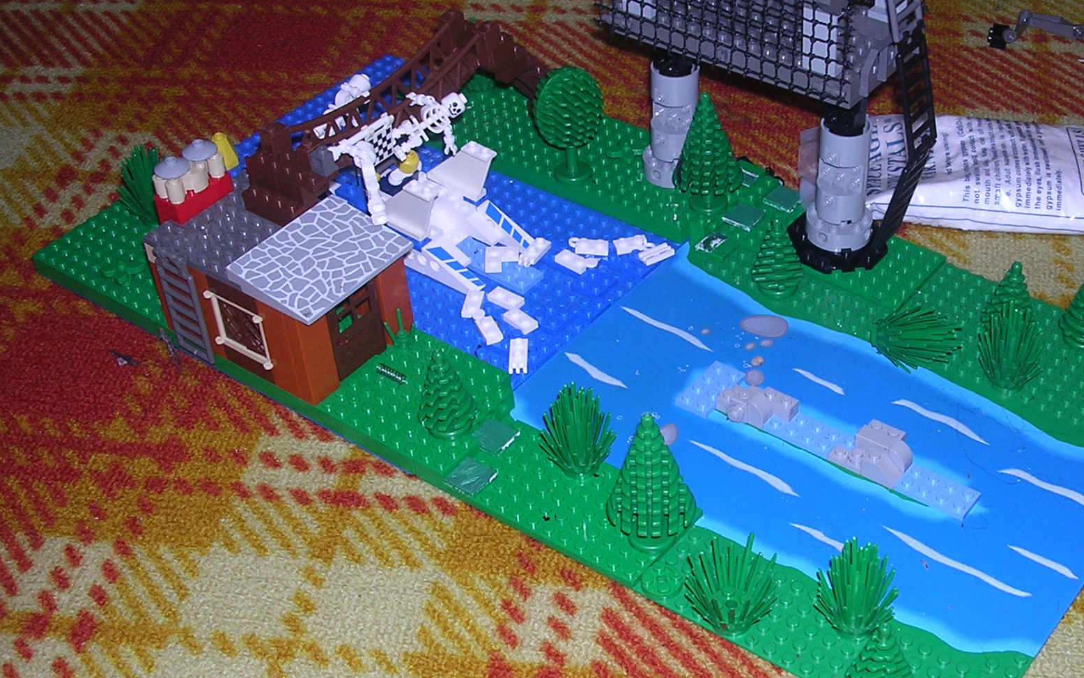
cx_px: 709
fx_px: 1566
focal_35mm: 53
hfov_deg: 37.8
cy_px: 374
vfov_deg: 24.4
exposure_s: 1/60.1
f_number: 2.8
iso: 100
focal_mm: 5.8
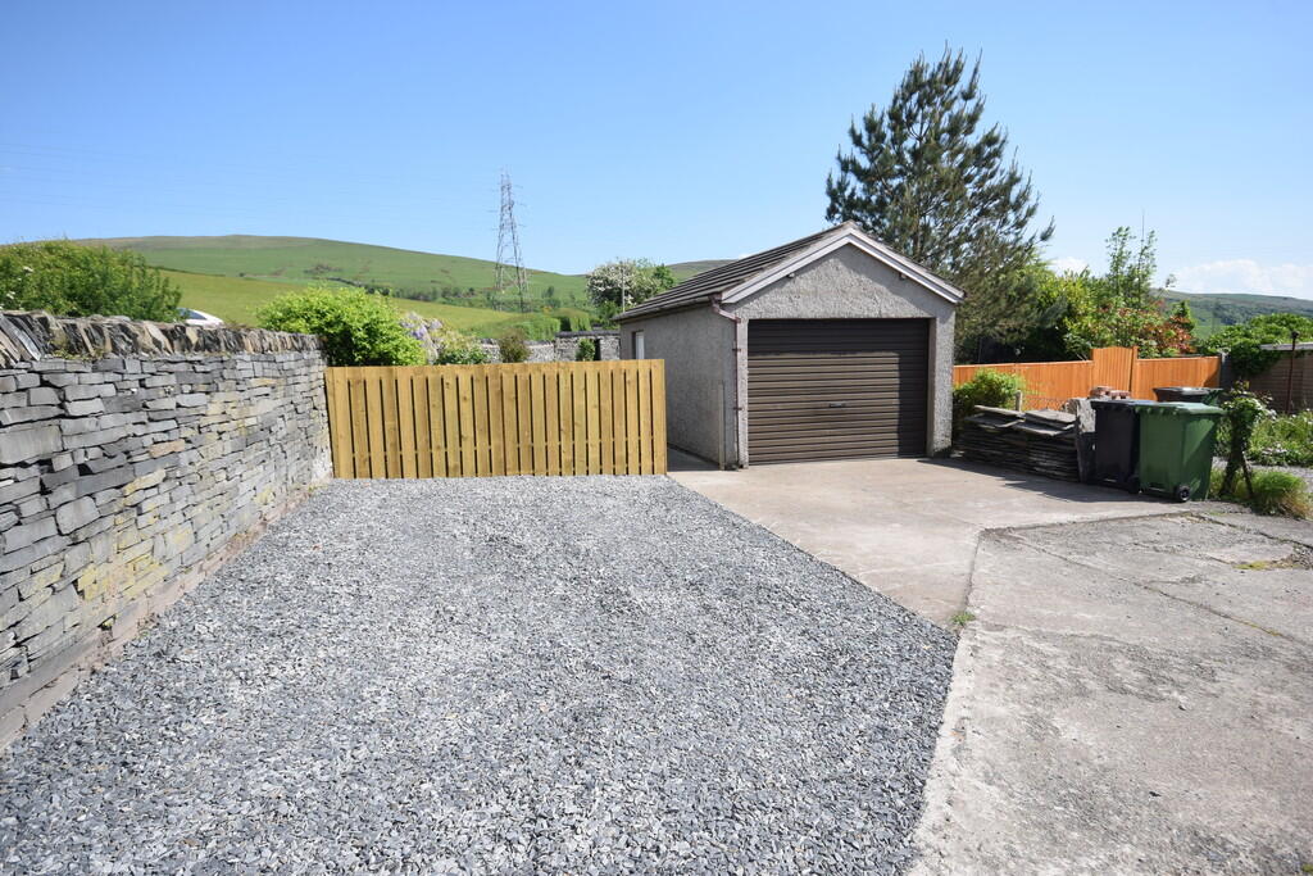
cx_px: 656
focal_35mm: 20
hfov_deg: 85.4
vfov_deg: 63.2
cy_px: 438
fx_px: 711
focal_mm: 13
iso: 200
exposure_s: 1/320
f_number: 9
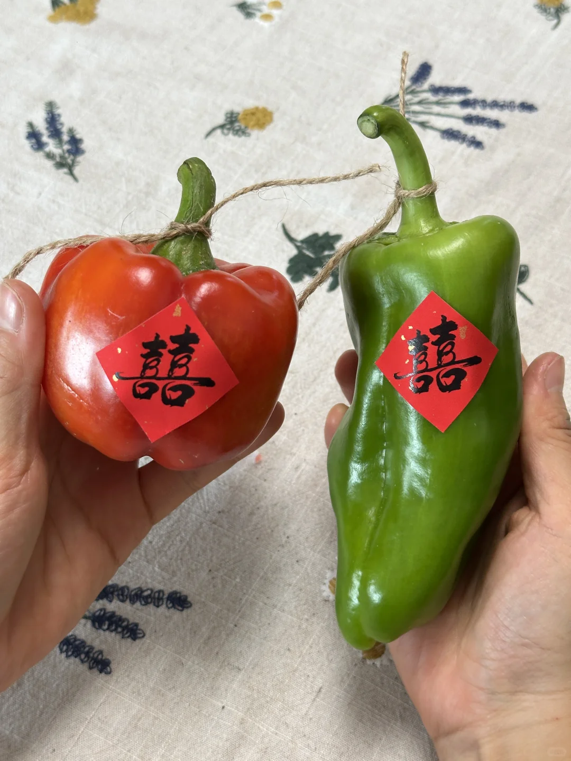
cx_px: 286
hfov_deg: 30.3
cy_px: 380
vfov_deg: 39.7
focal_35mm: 48
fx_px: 1056
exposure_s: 1/121
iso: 80
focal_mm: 6.86
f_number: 1.78
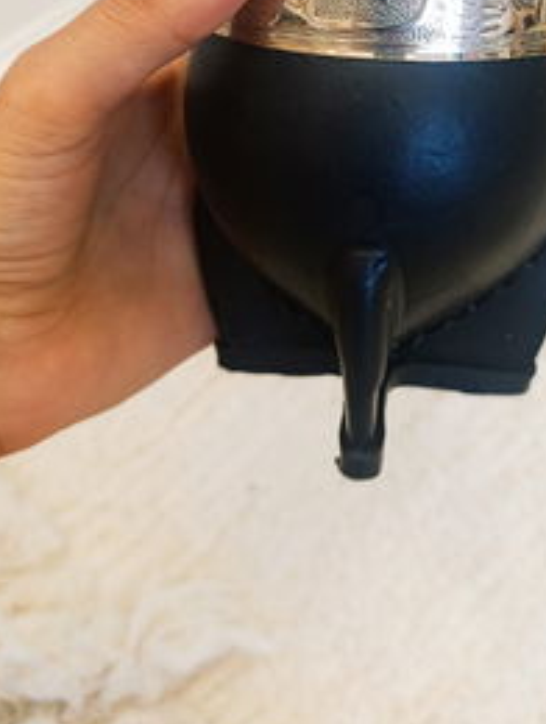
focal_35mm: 47
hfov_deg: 30.7
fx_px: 985
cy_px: 93
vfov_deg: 38.0
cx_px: 365
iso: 486
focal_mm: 6.11
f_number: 1.65
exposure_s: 1/100
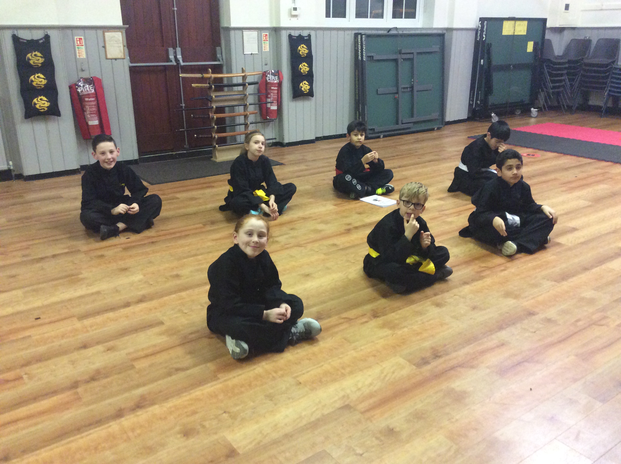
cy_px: 232
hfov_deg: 56.9
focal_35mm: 32
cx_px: 310
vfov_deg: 44.1
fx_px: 573
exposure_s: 1/25
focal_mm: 3.3
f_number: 2.4
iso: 250
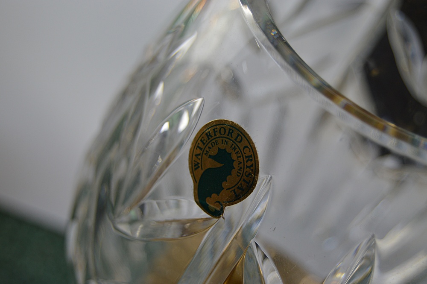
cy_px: 142
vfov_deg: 18.9
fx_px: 853
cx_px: 214
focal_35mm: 72
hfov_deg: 28.1
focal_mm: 48
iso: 400
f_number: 5.6
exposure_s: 1/125
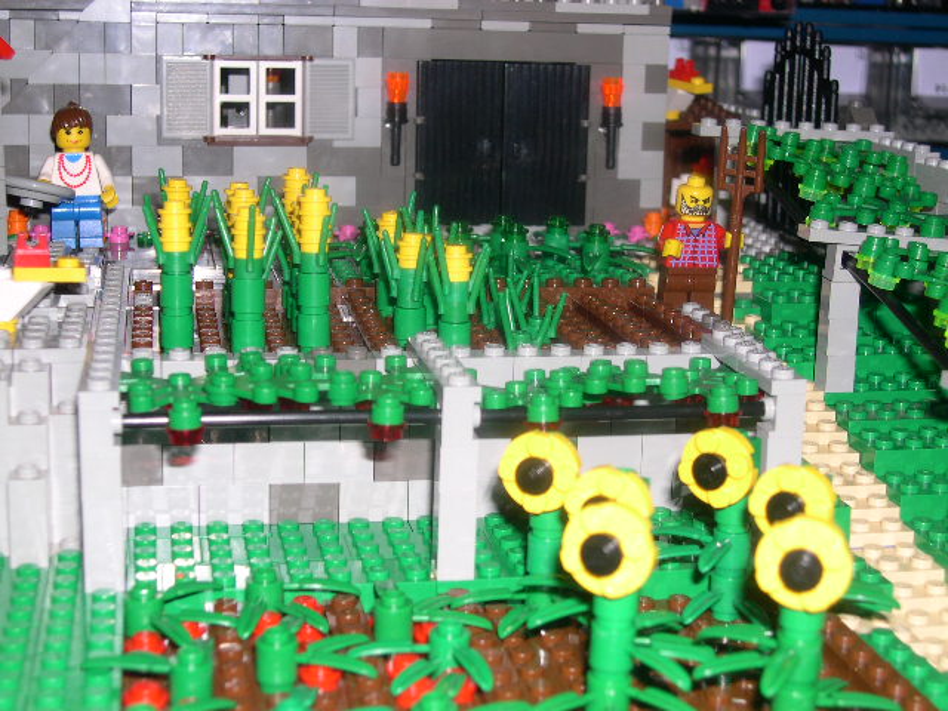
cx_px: 474
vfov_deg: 25.7
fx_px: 1561
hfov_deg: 33.8
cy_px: 356
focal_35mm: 57
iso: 100
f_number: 3.4
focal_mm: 12.2
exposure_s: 1/60
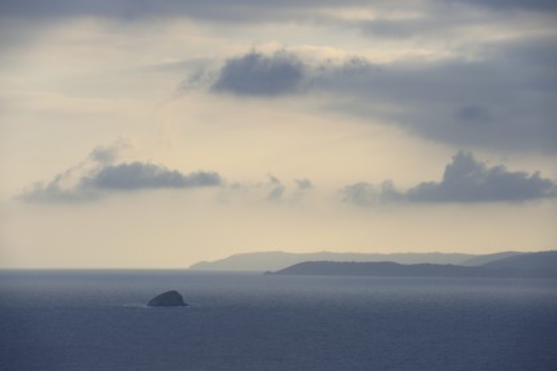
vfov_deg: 6.9
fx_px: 3094
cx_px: 278
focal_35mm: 200
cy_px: 186
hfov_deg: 10.3
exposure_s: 1/320
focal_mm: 200
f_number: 10
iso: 200
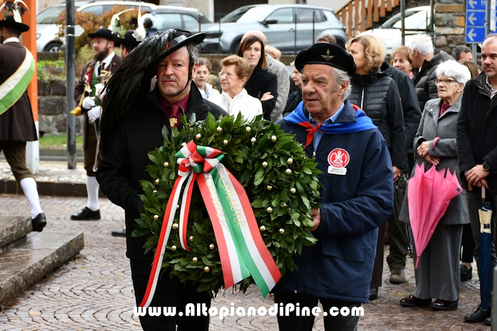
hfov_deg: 24.2
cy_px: 166
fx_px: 1159
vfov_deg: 16.3
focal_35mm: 84
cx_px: 248
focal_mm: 56
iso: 450
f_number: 4.8
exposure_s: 1/250
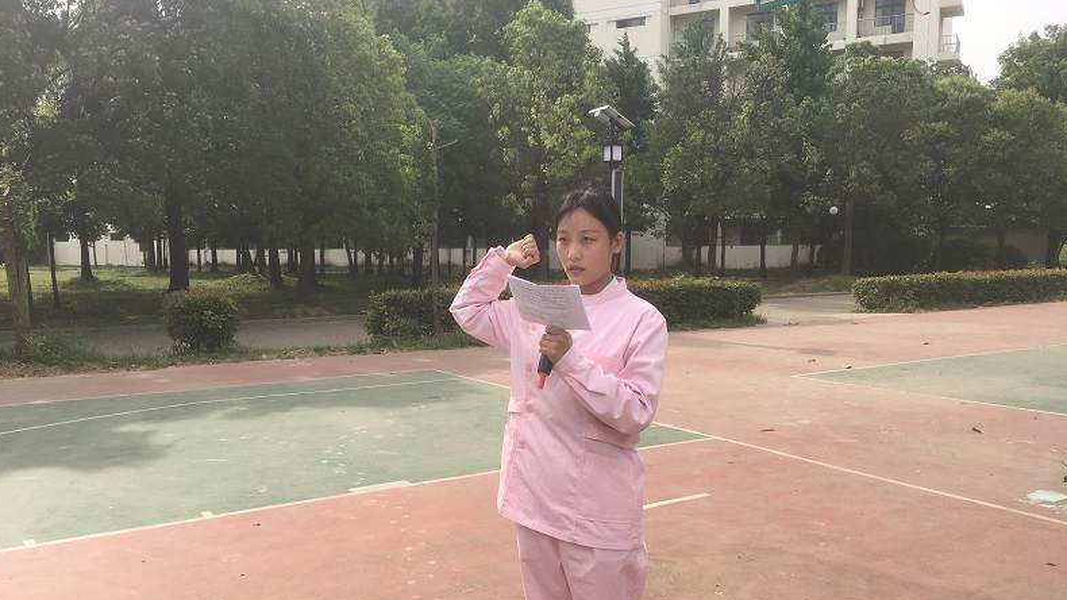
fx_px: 905
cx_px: 531
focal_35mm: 32
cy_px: 373
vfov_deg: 36.5
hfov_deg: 61.0
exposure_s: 1/974
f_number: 2.2
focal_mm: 4.15
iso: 25
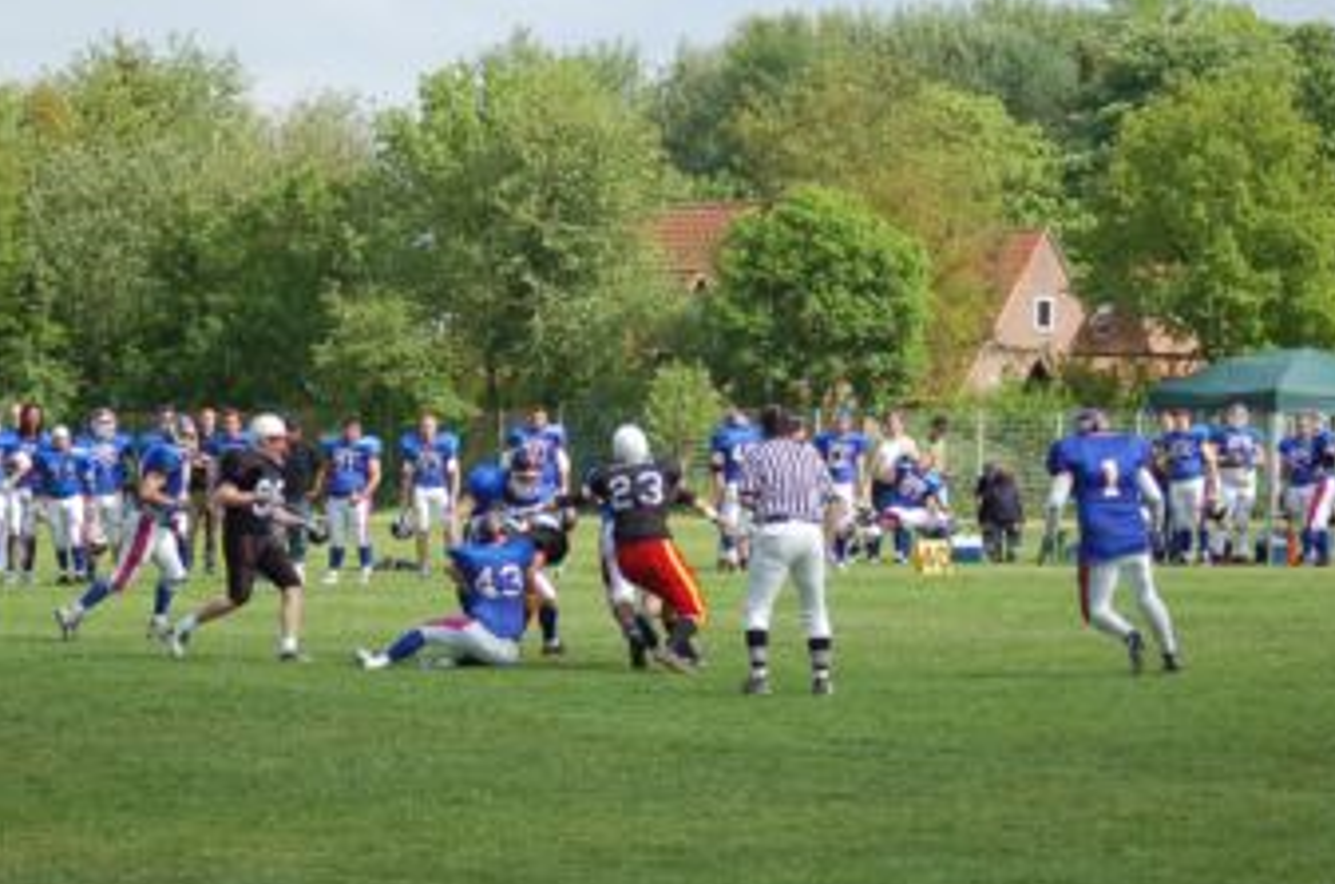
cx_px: 632
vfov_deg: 9.7
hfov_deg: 14.6
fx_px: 5216
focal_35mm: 141
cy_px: 527
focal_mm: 70
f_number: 4
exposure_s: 1/1000
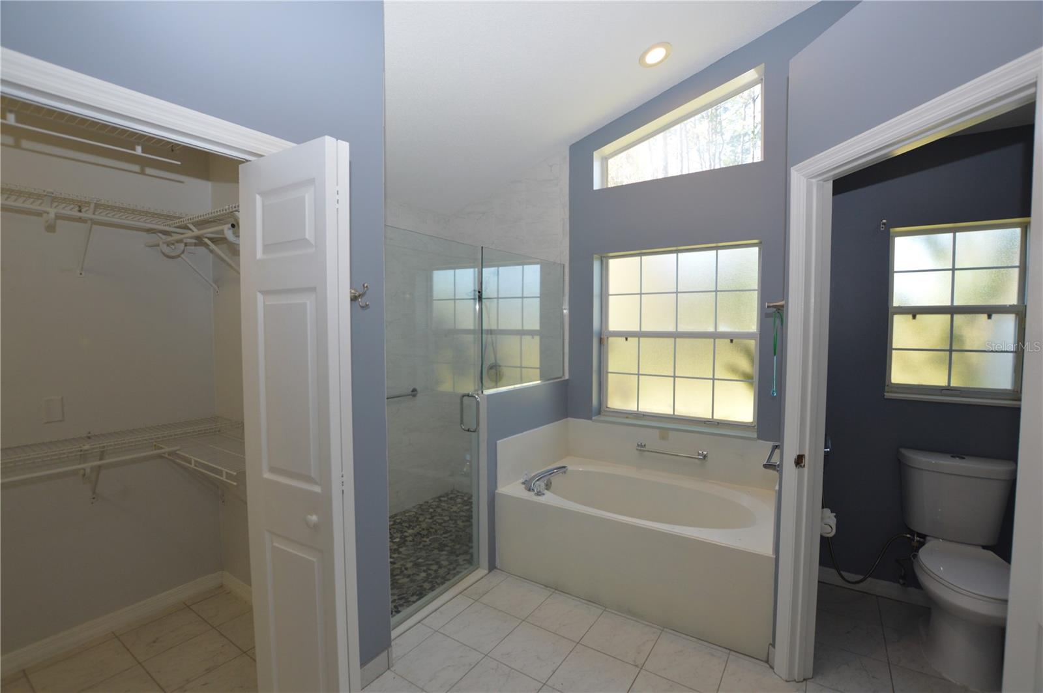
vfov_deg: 77.2
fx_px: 434
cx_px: 522
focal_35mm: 15
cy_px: 346
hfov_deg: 100.5
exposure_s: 1/100
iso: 400
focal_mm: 10
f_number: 5
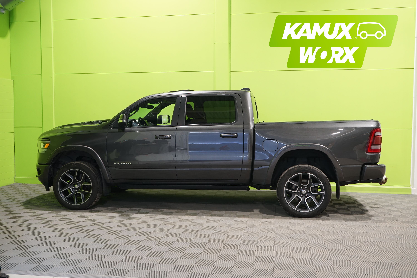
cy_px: 139
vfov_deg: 36.9
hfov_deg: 53.1
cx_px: 208
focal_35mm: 36
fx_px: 417
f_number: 7.1
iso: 640
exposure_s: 1/10
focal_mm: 36
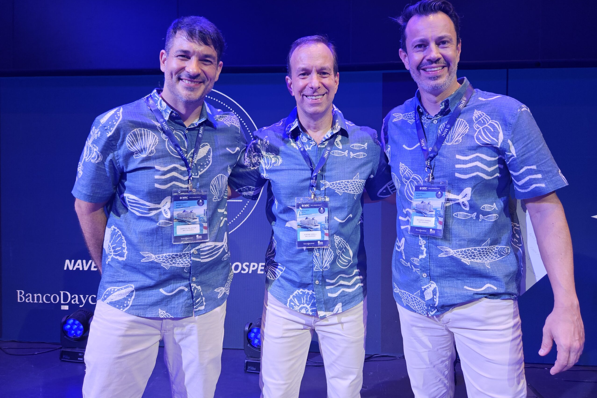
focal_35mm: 24
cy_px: 186
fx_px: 398
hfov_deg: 73.7
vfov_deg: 53.1
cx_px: 299
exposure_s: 1/60
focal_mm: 5.4
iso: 125
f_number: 1.8
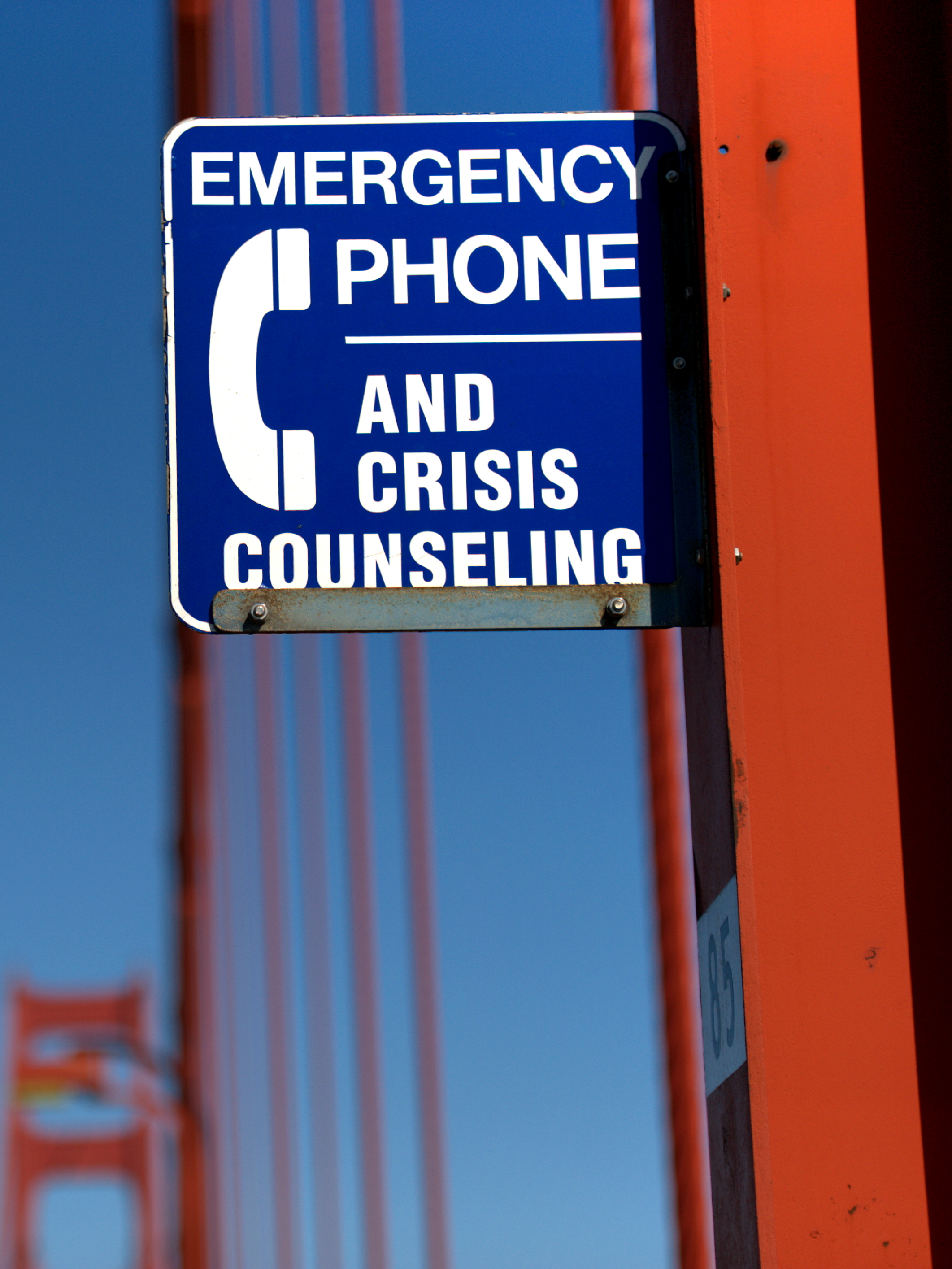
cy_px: 634
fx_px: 4583
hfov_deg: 11.8
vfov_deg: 15.8
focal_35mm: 125
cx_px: 157
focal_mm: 86
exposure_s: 1/8000
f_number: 2.8
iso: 200
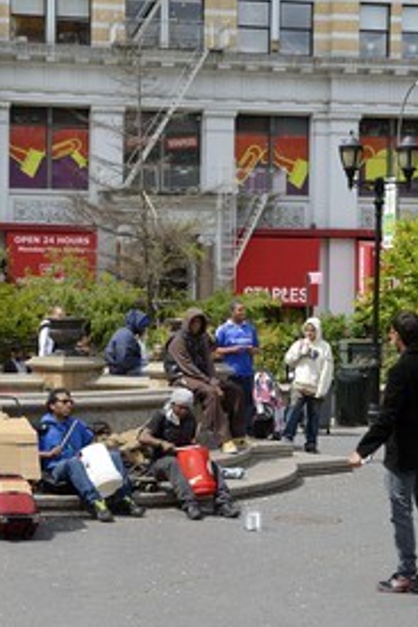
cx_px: 129
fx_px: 1376
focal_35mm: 79
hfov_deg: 17.2
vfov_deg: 25.7
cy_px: 314
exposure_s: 1/320
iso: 400
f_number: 11
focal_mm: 52
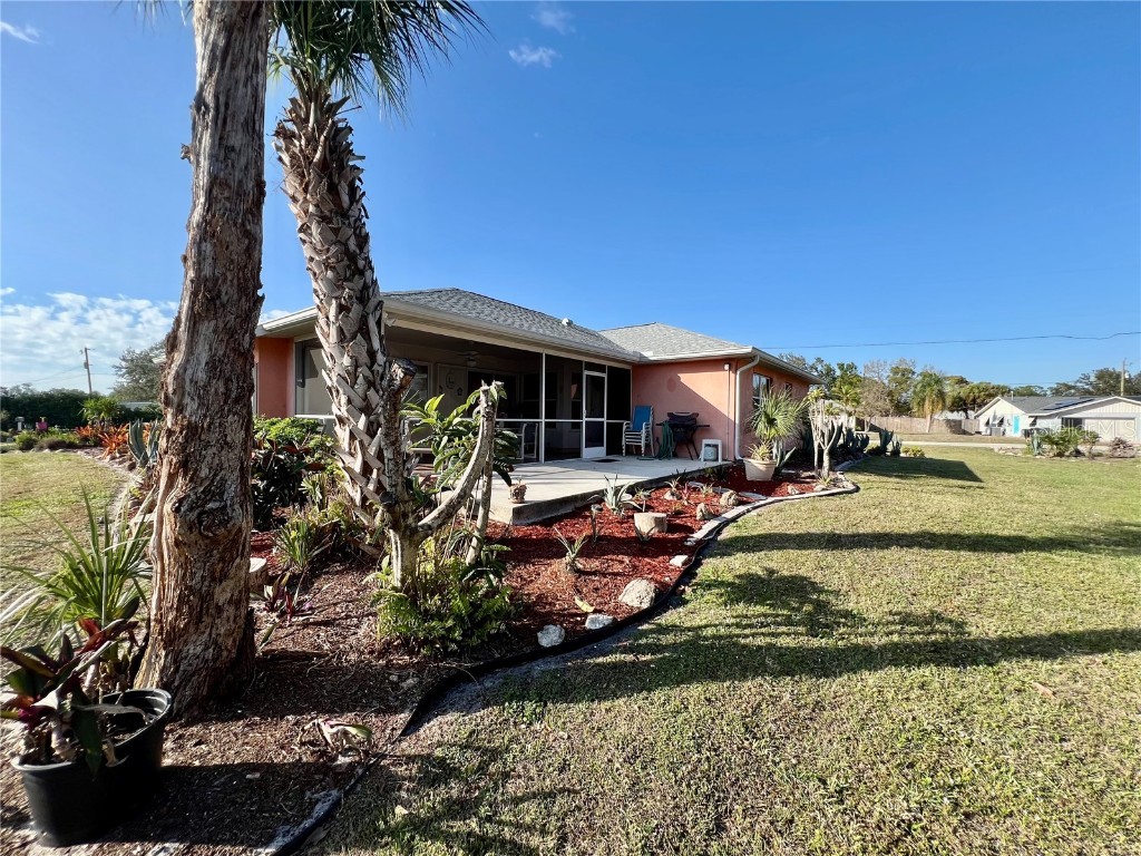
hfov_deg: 106.2
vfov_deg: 89.9
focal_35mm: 13
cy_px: 428
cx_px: 570
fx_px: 429
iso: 32
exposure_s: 1/815
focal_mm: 1.57
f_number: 1.8
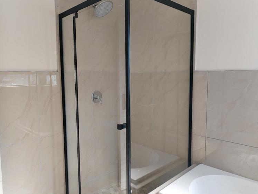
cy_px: 97
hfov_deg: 63.4
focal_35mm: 28
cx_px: 121
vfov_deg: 49.7
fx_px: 209
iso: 170
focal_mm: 4.75
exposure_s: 1/120
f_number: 1.8
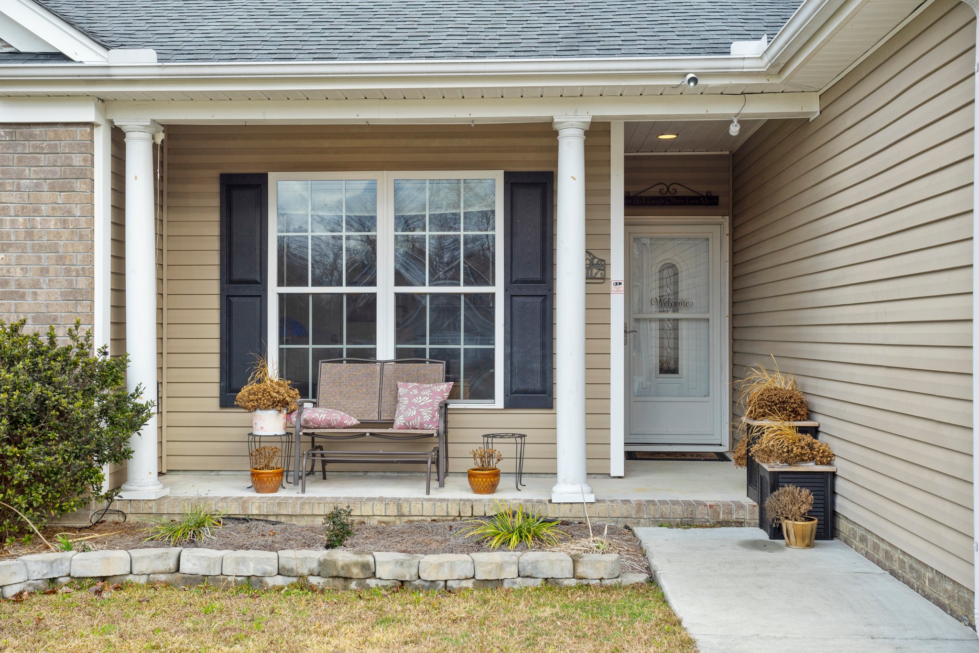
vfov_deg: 33.4
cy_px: 326
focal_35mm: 40
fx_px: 1088
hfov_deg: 48.5
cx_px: 490
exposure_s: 1/100
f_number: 8
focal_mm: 40
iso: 200
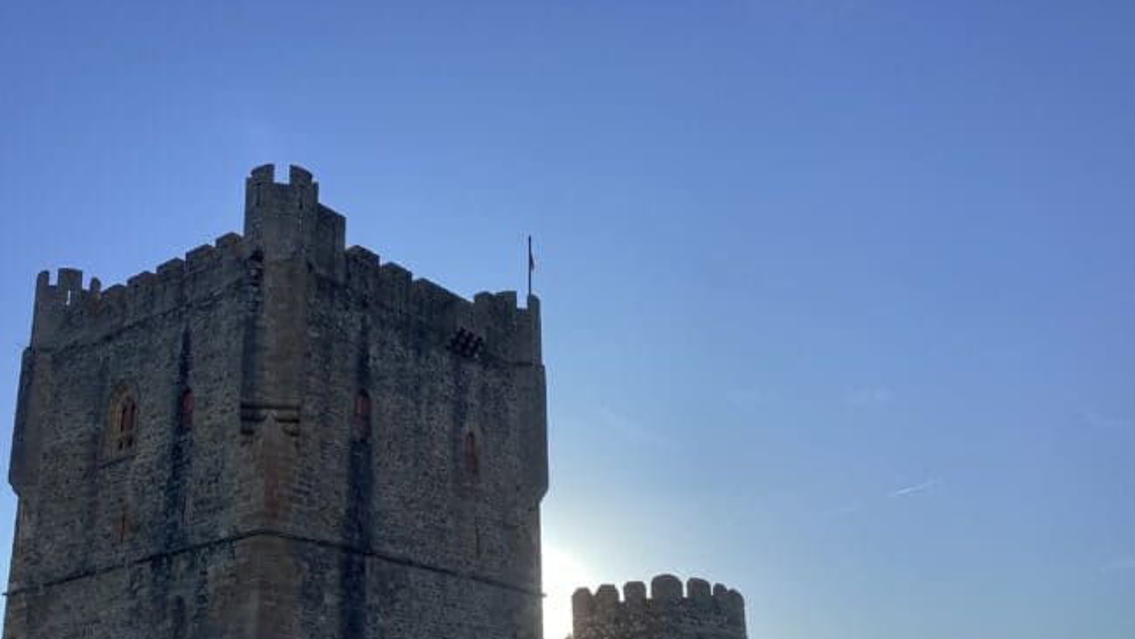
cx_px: 475
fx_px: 1204
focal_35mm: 40
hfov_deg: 50.3
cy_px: 413
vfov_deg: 29.6
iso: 25
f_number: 2.4
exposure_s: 1/1359
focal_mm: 3.3
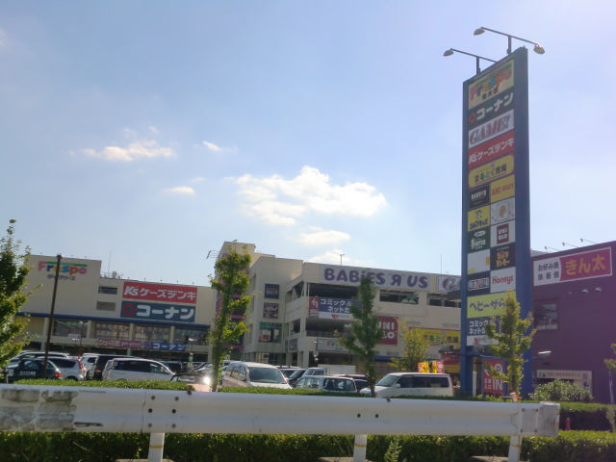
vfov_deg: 39.7
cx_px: 308
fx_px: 641
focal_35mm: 36
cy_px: 231
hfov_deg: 51.4
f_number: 9.1
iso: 64
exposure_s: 1/200
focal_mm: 6.51
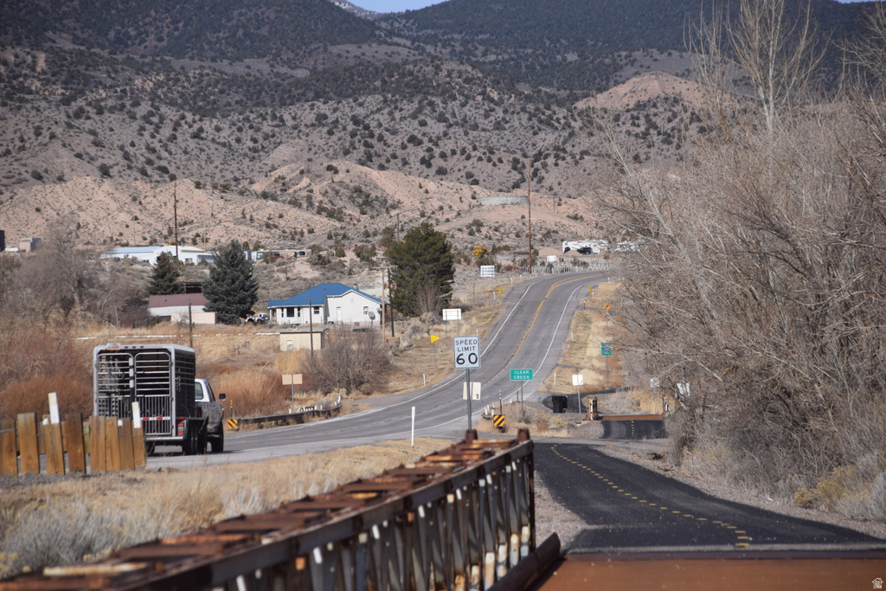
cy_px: 296
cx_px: 443
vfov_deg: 6.3
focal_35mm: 218
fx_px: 5353
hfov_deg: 9.5
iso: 220
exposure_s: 1/2000
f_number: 5.6
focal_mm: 145
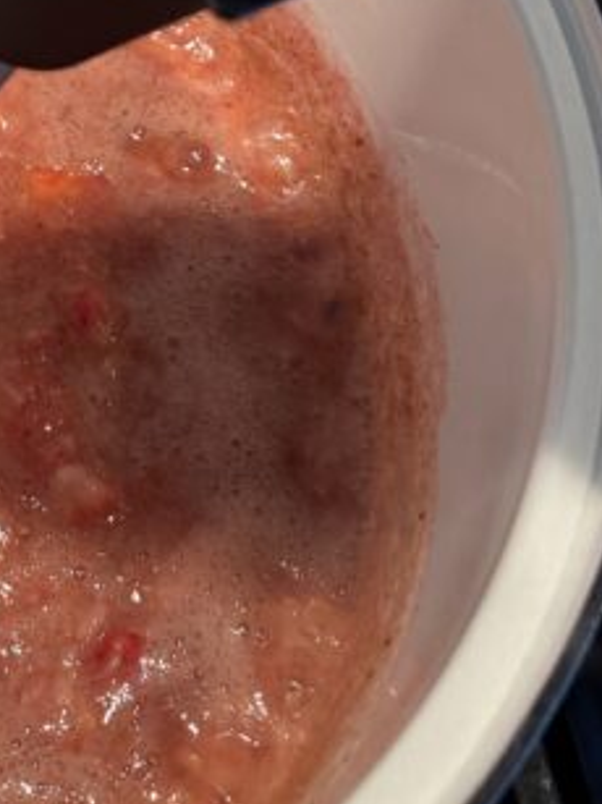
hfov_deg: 17.1
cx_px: -230
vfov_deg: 22.0
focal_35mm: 80
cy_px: -244
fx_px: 1856
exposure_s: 1/60
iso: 250
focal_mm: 6.76
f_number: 1.78
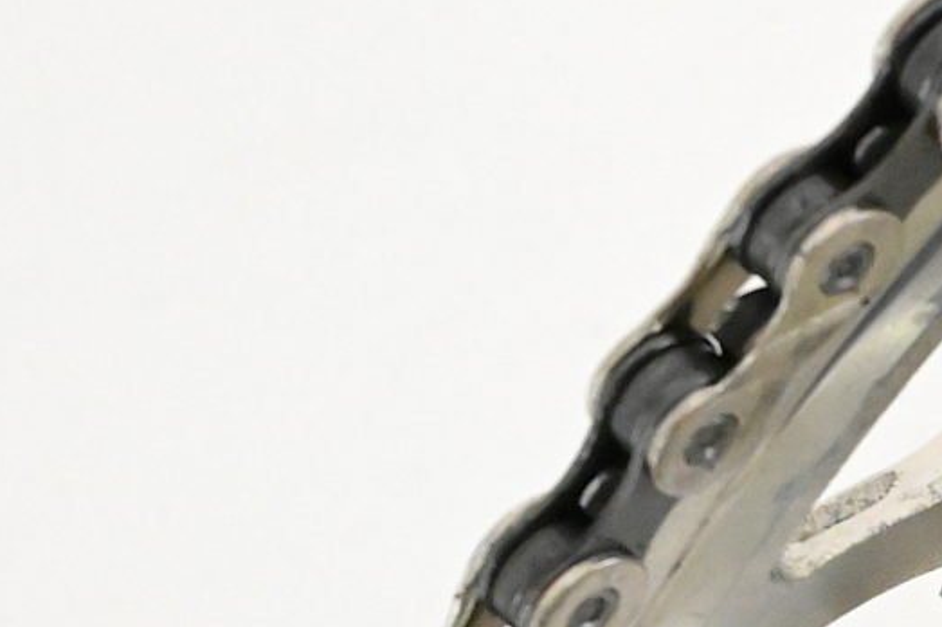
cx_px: 1693
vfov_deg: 5.3
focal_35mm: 257
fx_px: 6720
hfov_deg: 7.8
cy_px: 741
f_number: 16
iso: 16000
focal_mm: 70
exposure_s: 1/400
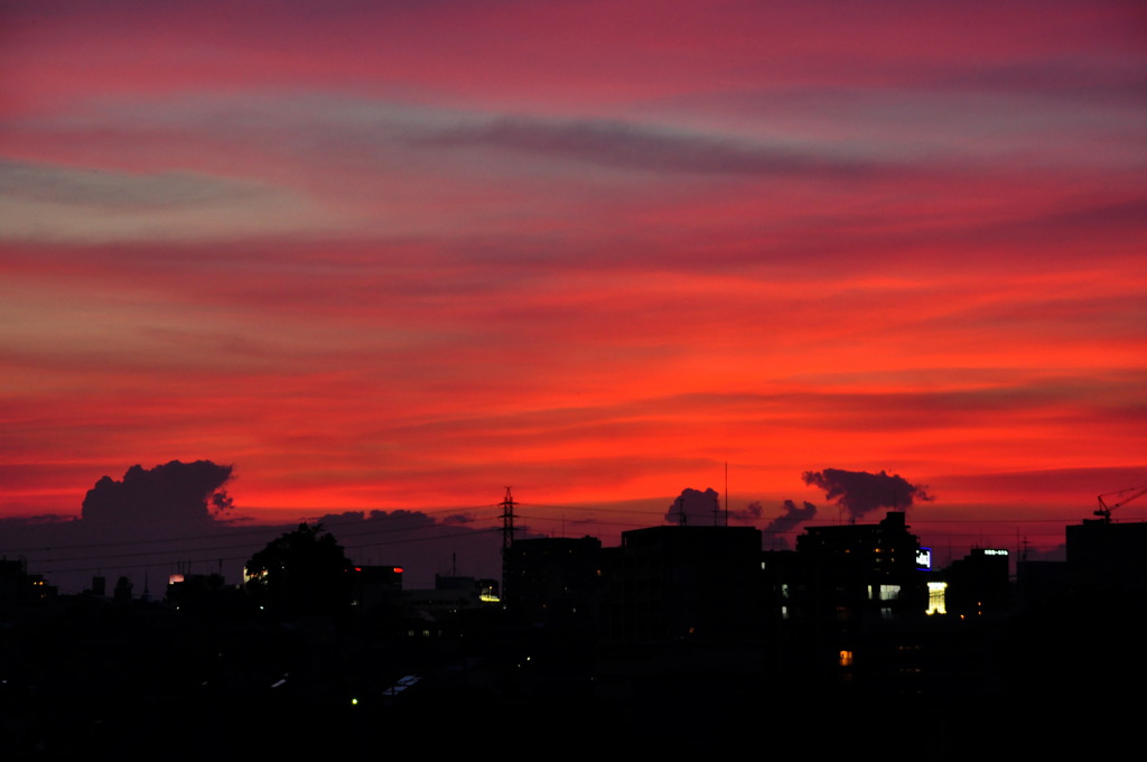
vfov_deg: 10.7
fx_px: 4057
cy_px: 381
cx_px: 574
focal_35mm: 128
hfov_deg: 16.1
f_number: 8
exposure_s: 1/15
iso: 800
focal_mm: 85
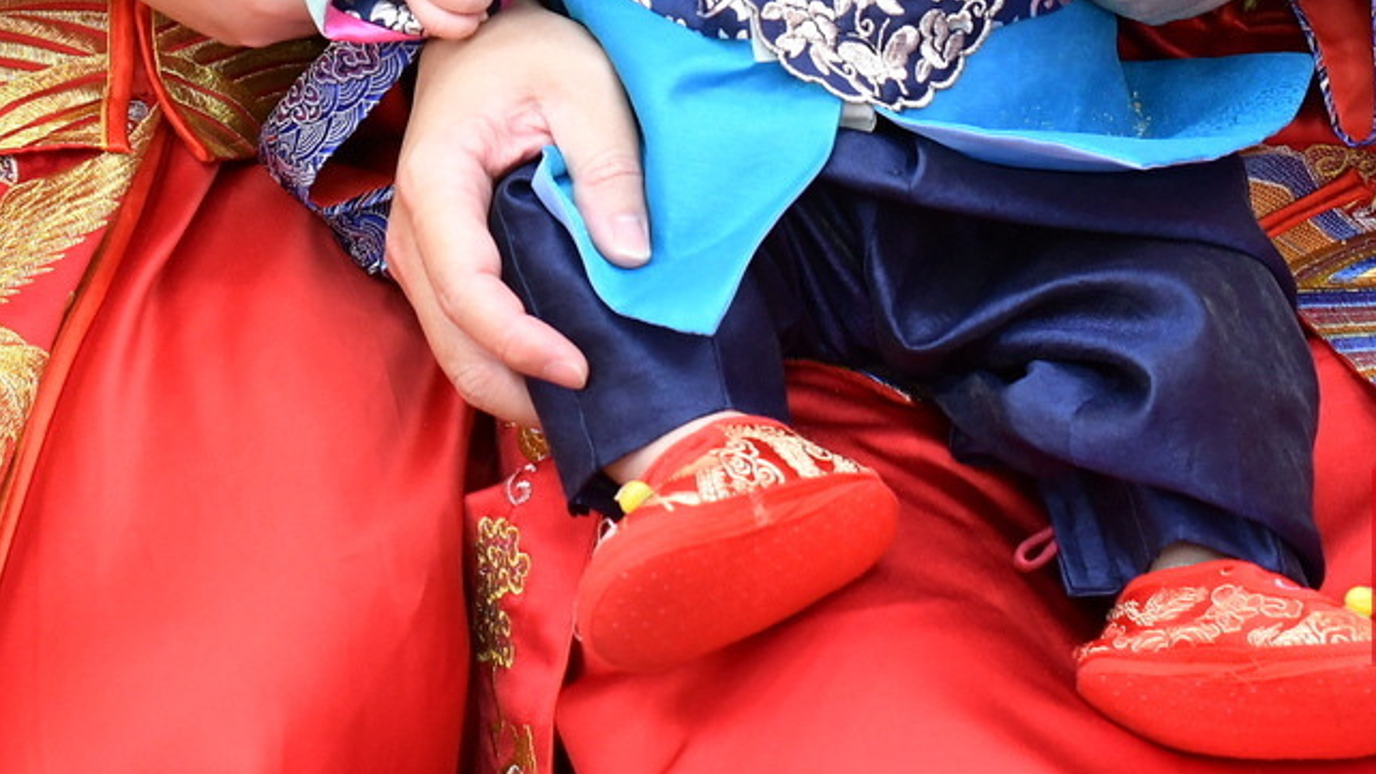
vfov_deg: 8.3
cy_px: -868
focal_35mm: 137
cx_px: 321
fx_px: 4998
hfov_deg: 15.6
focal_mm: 35
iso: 1000
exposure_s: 1/200
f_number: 4.5
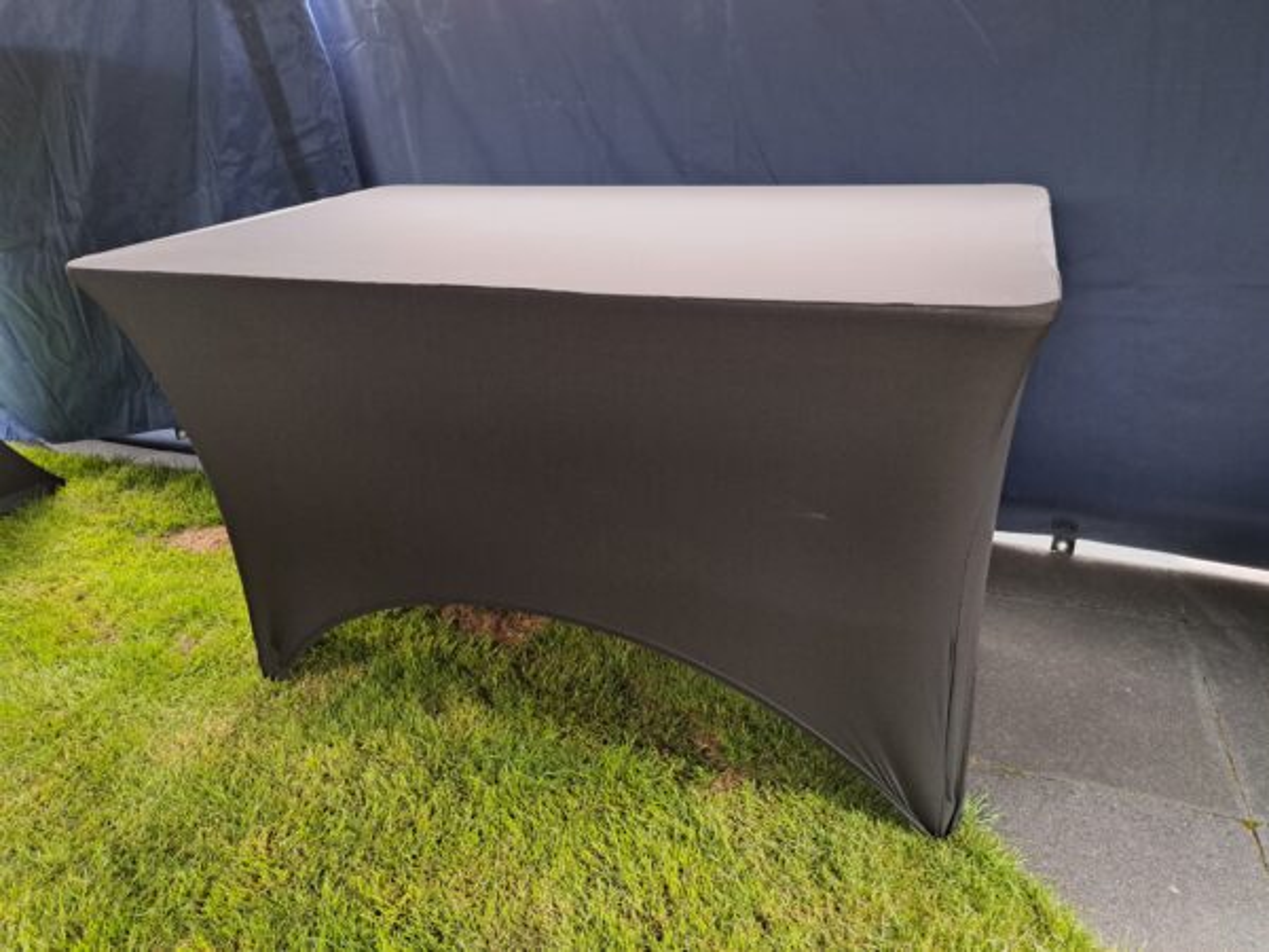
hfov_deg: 71.6
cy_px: 476
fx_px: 880
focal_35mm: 24
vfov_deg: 56.8
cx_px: 634
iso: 400
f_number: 1.8
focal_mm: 5.23
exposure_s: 1/50
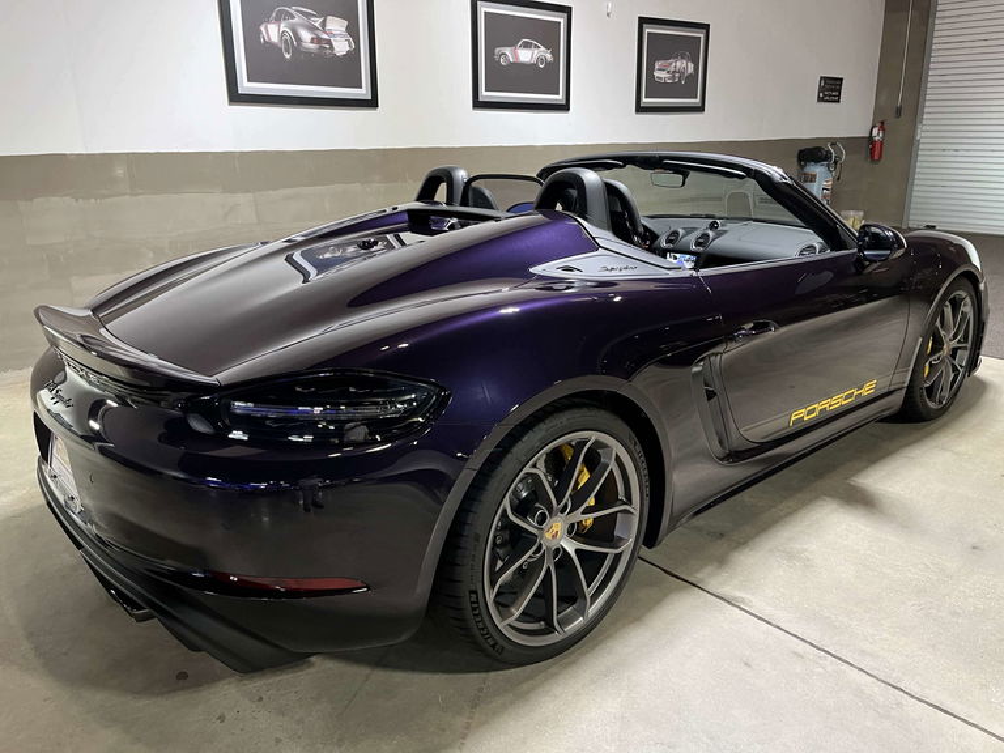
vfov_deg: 53.1
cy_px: 376
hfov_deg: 67.3
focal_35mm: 26
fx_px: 754
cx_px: 502
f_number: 1.6
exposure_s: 1/40
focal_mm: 5.1
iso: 400
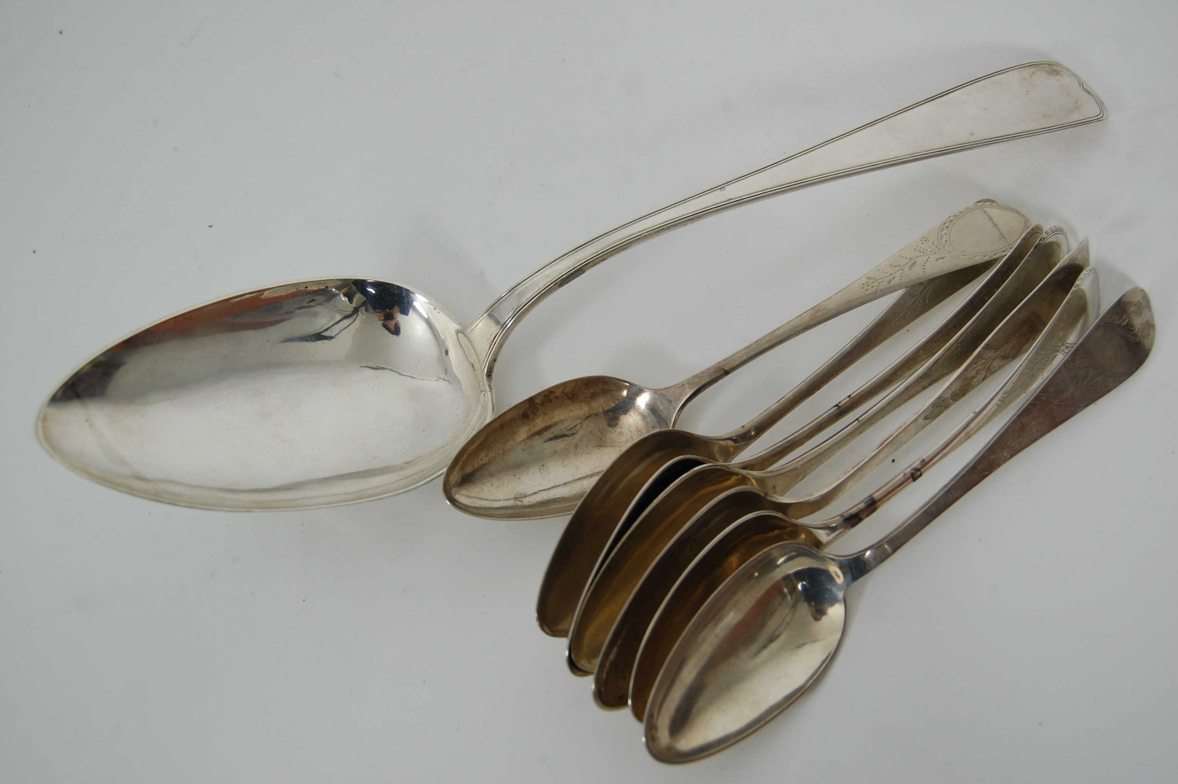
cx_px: 589
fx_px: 1275
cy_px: 392
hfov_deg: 49.6
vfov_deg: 34.1
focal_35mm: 39
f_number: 4.2
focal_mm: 26
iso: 400
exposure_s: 1/60
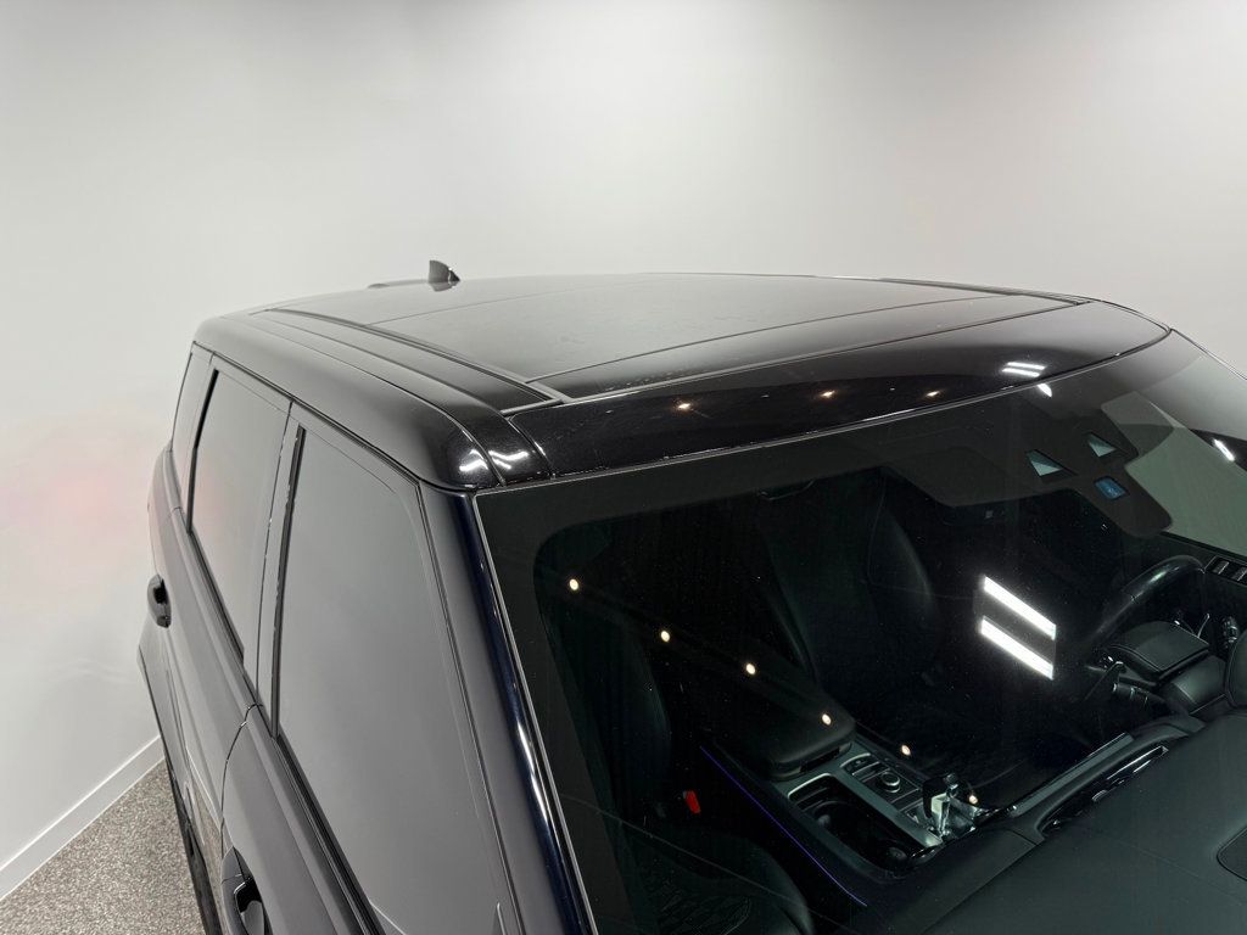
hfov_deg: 71.6
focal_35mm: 24
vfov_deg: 56.8
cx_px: 624
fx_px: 865
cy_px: 468
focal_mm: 6.76
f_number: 1.78
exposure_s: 1/196
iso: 64
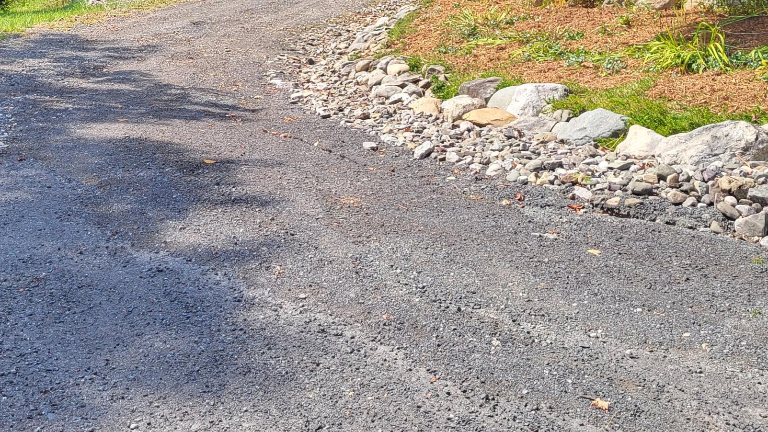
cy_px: -88
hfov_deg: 38.9
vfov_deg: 21.1
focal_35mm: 53
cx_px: 292
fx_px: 1079
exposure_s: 1/854
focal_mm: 5.4
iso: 40
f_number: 1.8
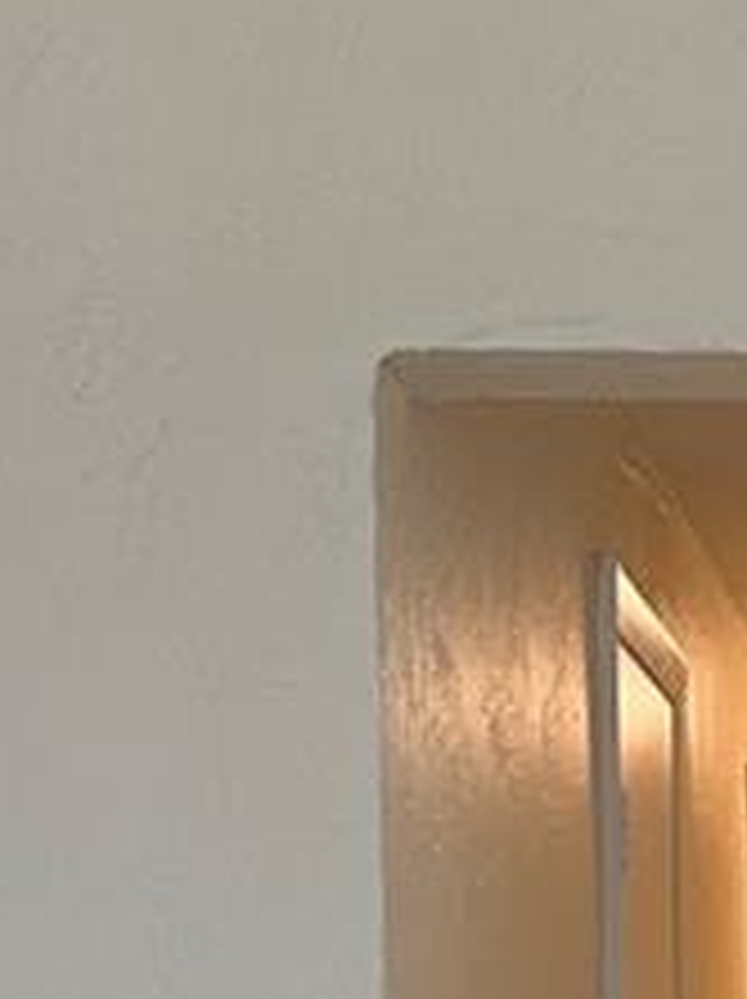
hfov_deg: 10.8
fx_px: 3748
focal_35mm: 130
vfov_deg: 14.5
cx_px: 1278
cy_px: 1354
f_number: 1.78
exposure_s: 1/120
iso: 125
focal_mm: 6.86
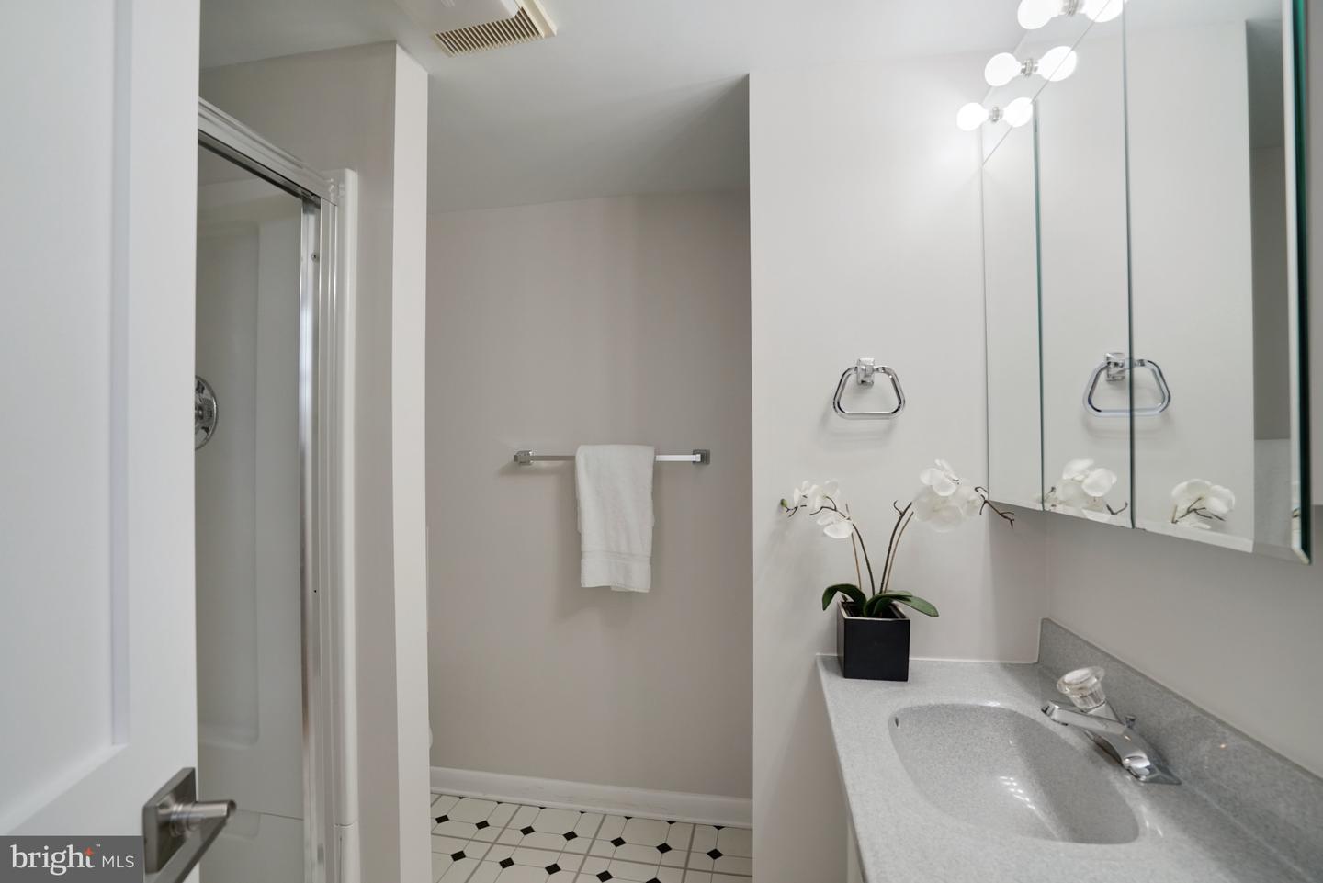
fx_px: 588
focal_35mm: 16
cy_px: 442
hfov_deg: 96.7
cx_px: 662
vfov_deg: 73.8
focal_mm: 16
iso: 1250
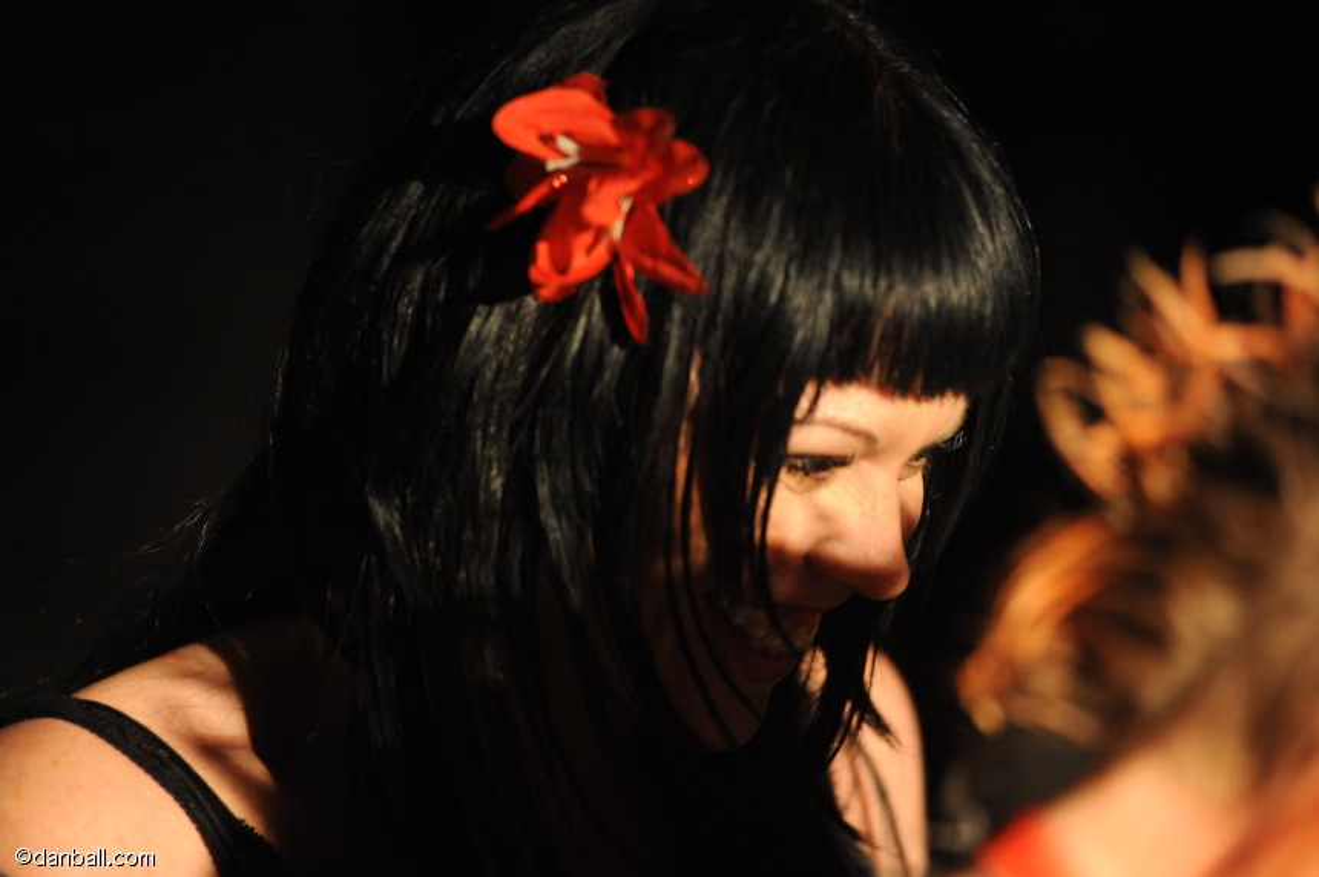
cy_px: 438
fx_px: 6773
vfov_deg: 7.4
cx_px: 660
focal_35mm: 185
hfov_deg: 11.1
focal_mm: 185
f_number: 2.8
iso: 2000
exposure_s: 1/60
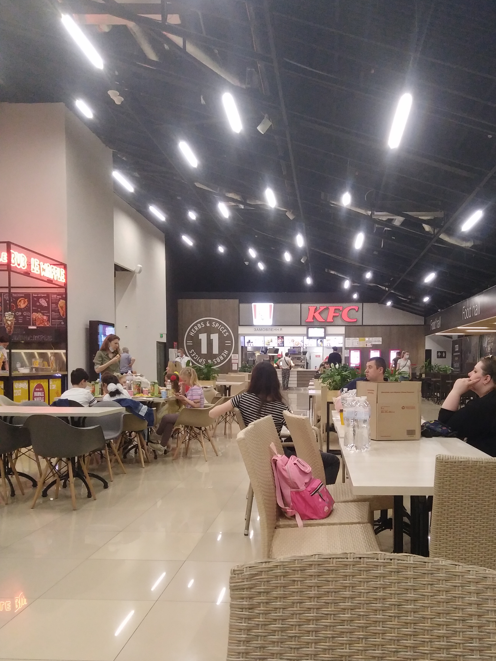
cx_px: 297
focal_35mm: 24
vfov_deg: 71.1
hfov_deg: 56.4
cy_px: 387
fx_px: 459
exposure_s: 1/33
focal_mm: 3.46
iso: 500
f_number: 2.2
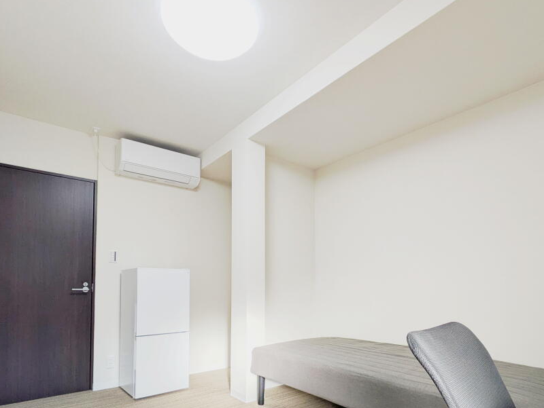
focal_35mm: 21
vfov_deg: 61.8
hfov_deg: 78.9
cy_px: 275
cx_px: 283
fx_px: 330
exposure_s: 1/60
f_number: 2.2
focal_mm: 1.83
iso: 80
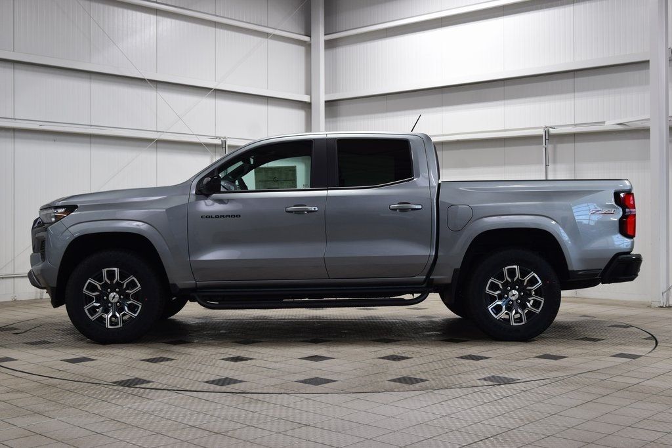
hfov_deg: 42.3
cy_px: 224
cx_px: 336
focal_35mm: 46
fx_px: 868
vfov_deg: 29.0
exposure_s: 1/20
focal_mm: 31
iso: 400
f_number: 6.3
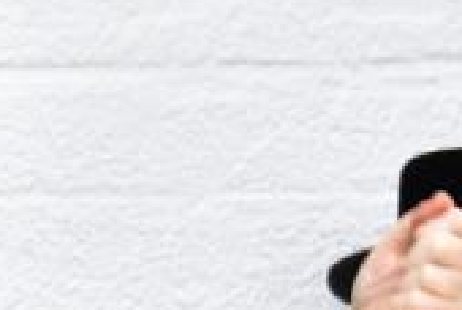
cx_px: -361
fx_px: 6569
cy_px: 453
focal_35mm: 511
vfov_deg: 2.7
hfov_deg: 4.0
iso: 3200
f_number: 5.6
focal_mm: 85
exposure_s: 1/125
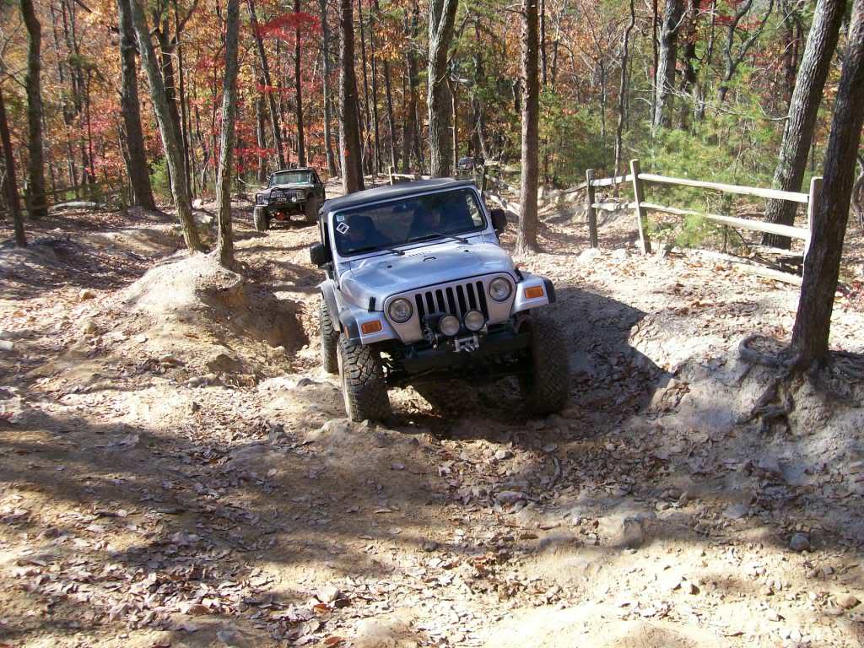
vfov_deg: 39.7
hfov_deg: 51.4
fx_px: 899
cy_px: 324
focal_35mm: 36
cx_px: 432
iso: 80
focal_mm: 6
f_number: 2.7
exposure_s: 1/479
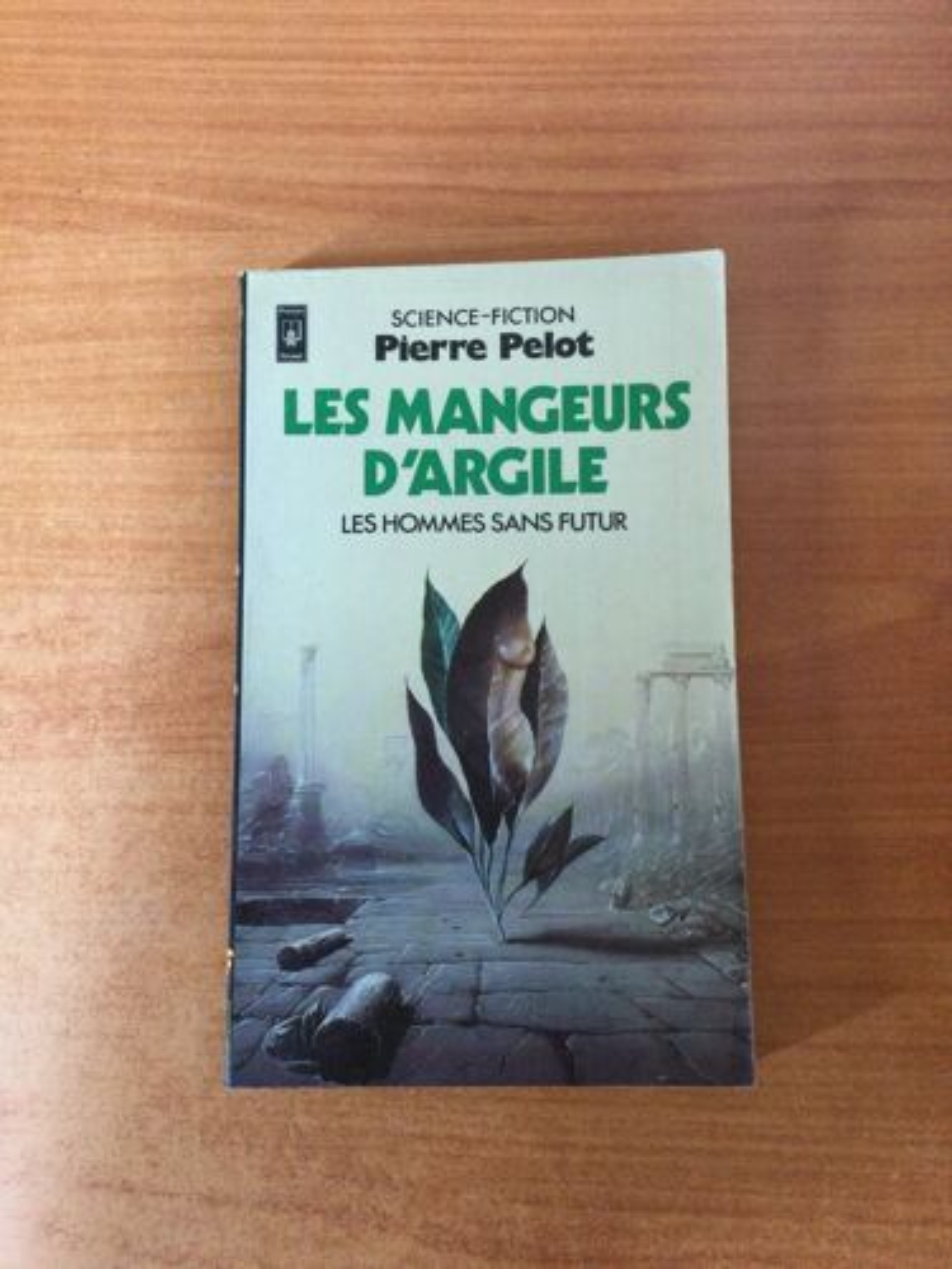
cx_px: 476
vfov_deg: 58.4
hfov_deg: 45.4
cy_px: 634
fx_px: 1137
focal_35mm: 31
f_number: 2.4
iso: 200
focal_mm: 3.3
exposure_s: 1/25
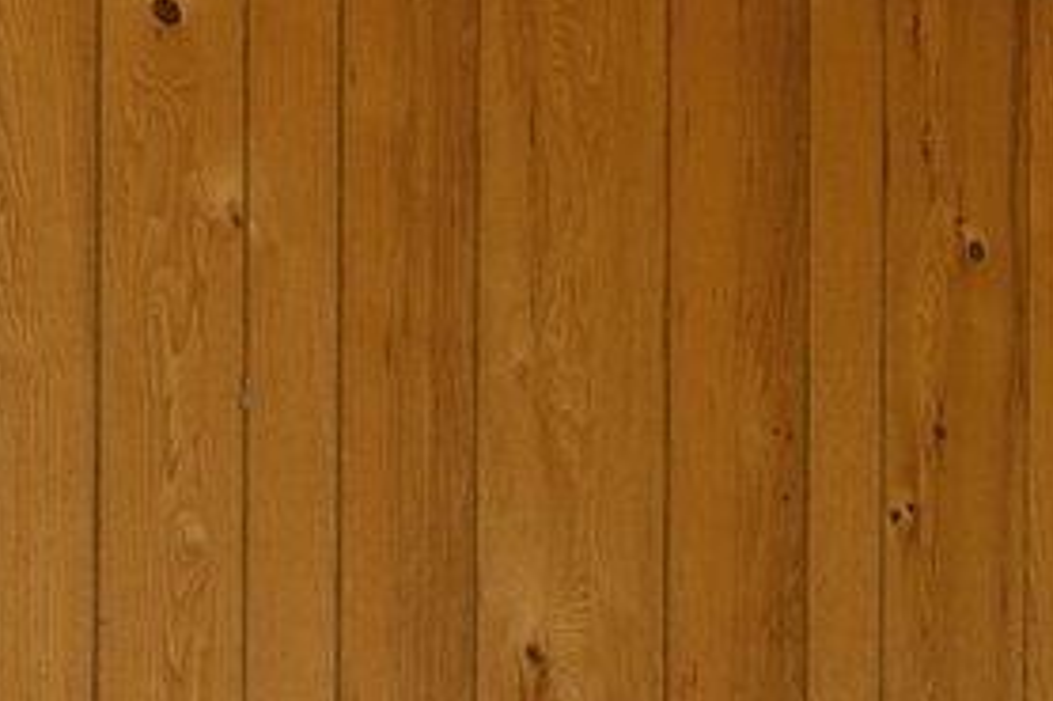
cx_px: 1492
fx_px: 3449
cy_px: 2328
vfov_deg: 8.8
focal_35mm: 118
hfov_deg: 16.1
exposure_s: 2
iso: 250
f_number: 9
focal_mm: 16
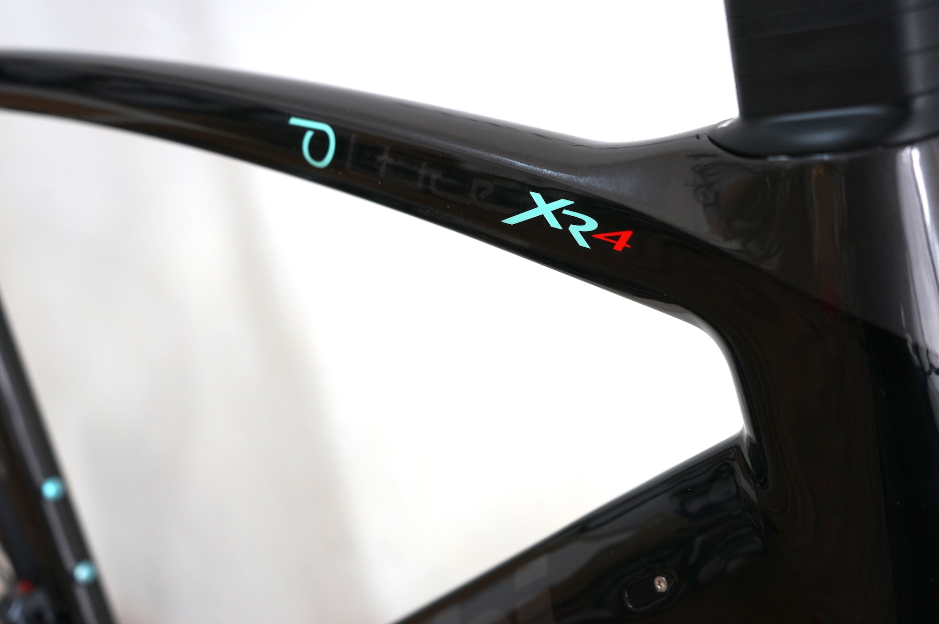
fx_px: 964
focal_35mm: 37
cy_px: 312
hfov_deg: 51.9
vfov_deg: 35.9
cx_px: 470
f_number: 4.5
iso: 500
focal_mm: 37
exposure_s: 1/60
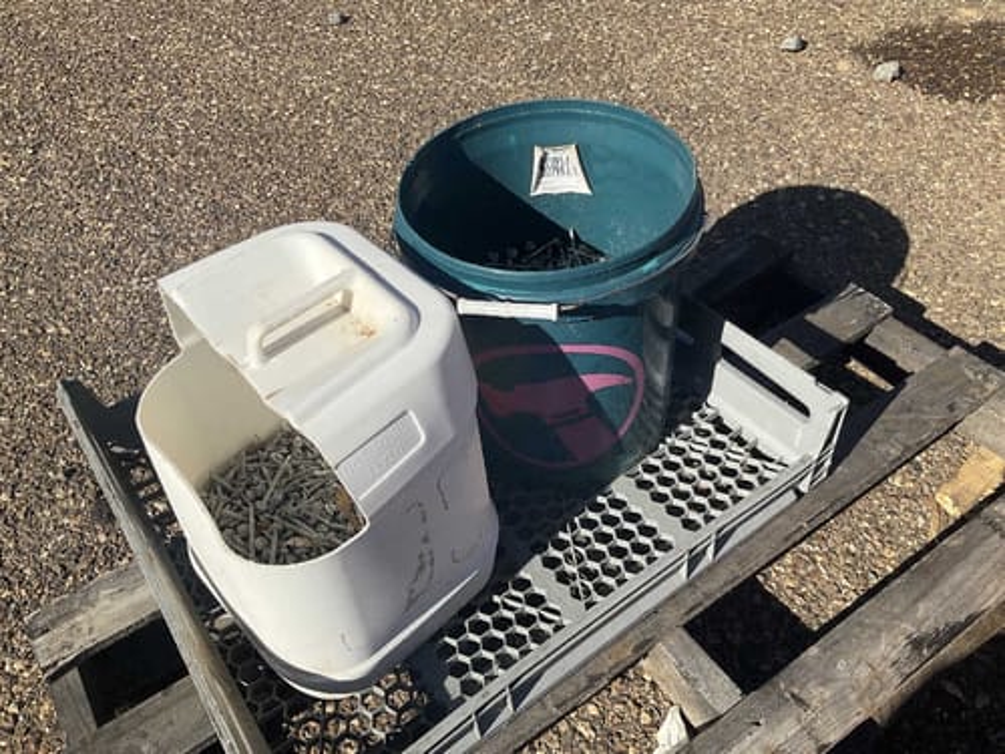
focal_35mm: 29
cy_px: 377
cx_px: 502
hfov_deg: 61.7
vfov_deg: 48.2
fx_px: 842
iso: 25
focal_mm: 3
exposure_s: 1/2667
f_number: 1.8
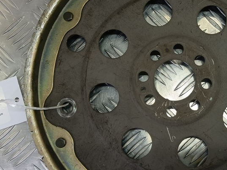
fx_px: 288
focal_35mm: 44
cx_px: 176
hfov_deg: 41.4
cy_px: 89
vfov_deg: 32.9
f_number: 1.6
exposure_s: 1/50
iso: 96
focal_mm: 4.11
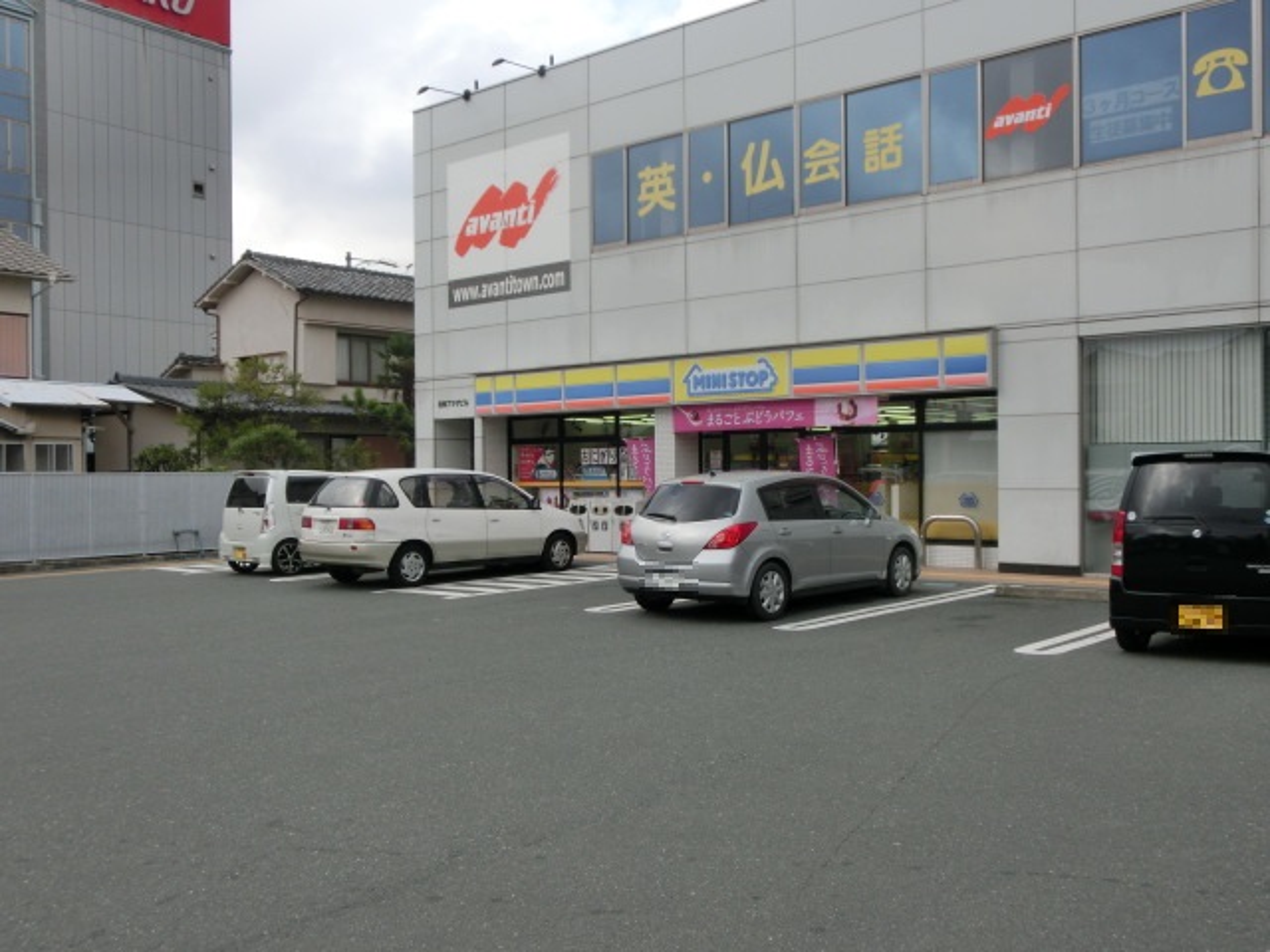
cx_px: 635
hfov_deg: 55.4
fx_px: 1211
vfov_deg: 42.9
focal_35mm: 33
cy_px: 476
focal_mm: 5.93
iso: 80
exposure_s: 1/500
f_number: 3.7
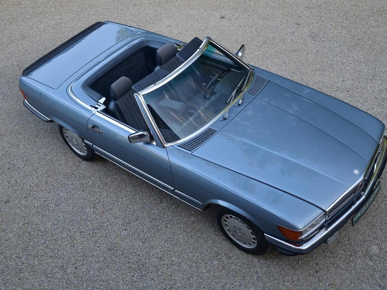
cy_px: 143
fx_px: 481
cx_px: 204
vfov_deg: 33.6
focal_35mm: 43
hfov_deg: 43.8
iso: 220
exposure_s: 1/125
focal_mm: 26
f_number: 3.8
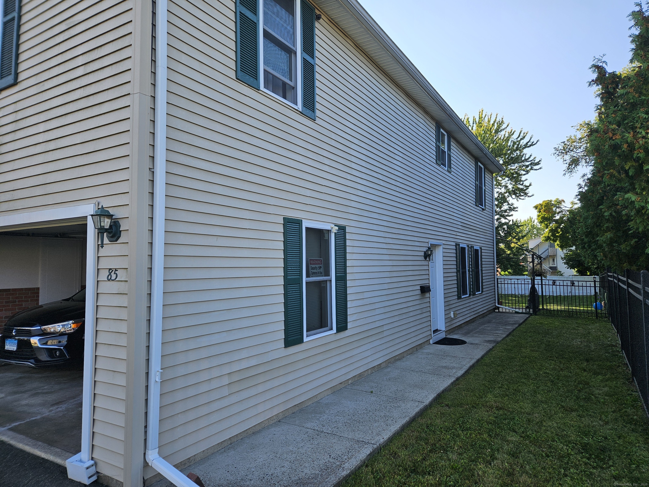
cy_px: 244
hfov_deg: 73.9
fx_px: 431
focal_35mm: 23
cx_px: 324
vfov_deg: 58.9
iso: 25
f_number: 1.8
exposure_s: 1/682
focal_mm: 5.4
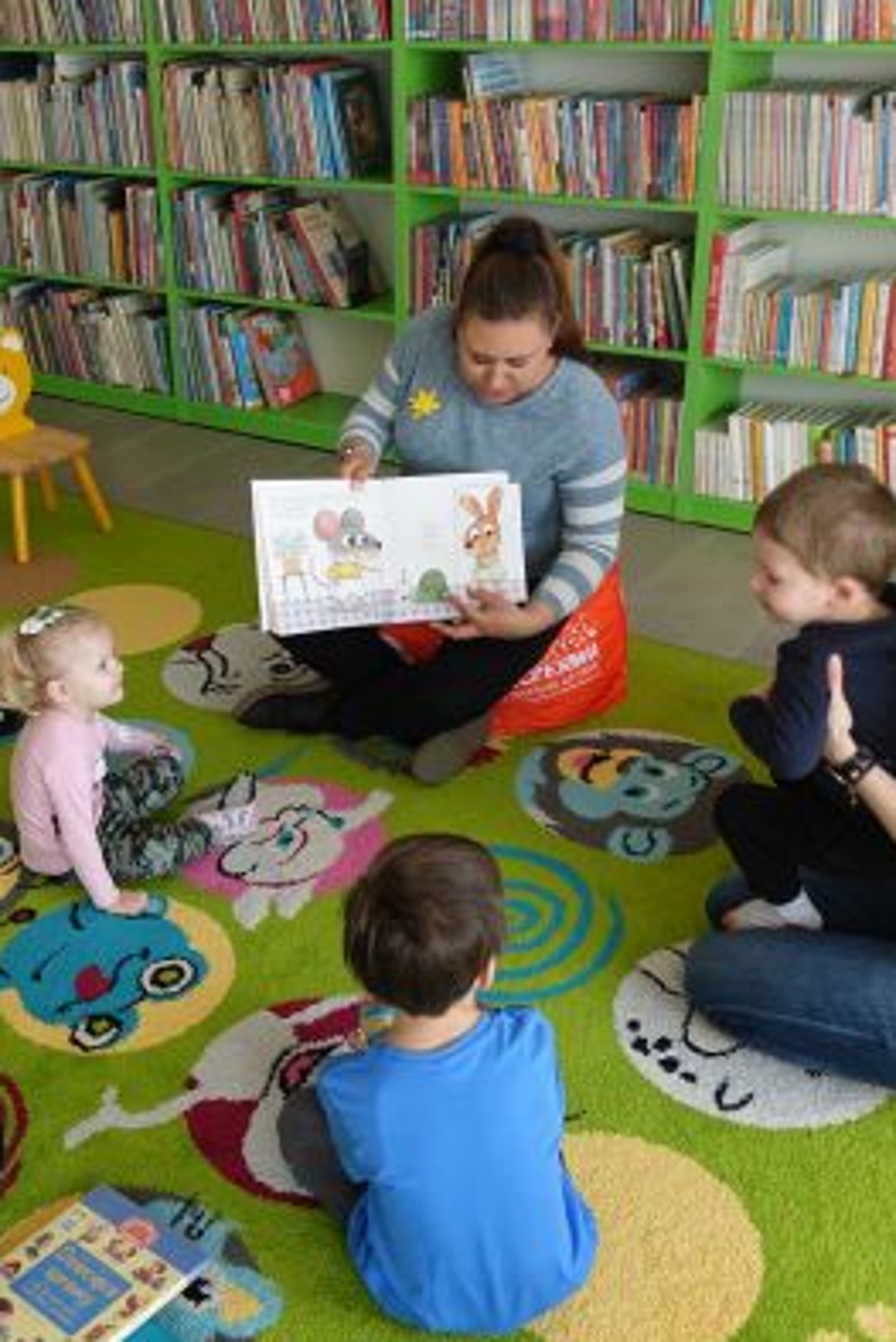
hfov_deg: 33.4
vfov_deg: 49.5
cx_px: 204
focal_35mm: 39
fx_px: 1455
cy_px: 666
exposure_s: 1/160
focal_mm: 8.8
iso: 125
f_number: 2.8
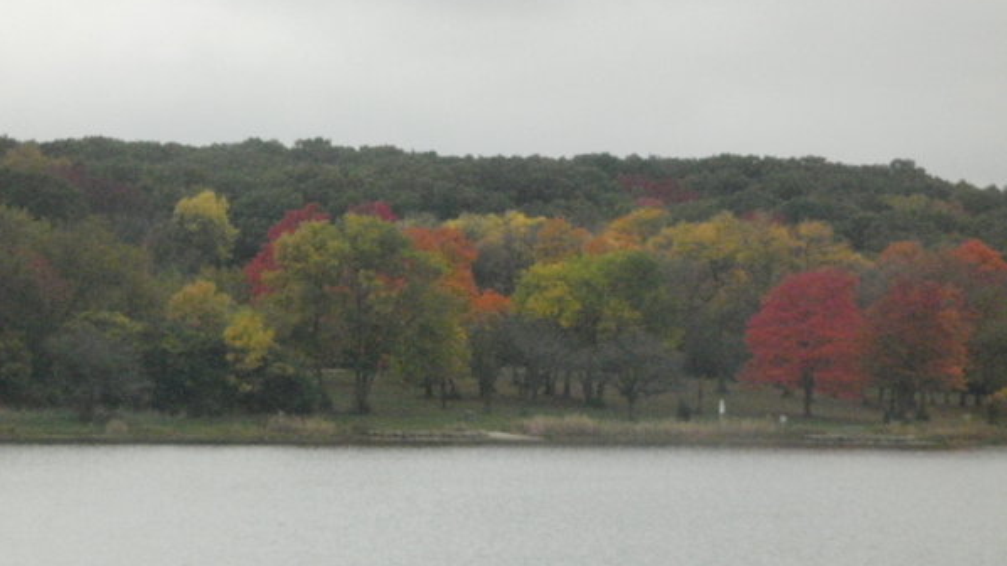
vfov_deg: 7.4
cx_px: 504
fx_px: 4351
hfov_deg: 13.2
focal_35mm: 163
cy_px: 302
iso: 800
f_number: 8.6
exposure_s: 1/1250
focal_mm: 26
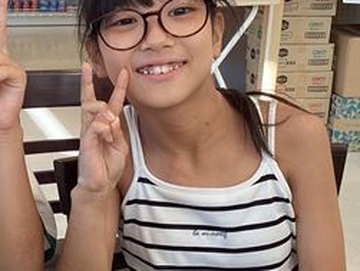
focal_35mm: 74
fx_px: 771
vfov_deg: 19.9
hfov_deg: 25.3
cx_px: 22
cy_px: 135
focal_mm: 3.3
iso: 50
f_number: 2.4
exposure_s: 1/100
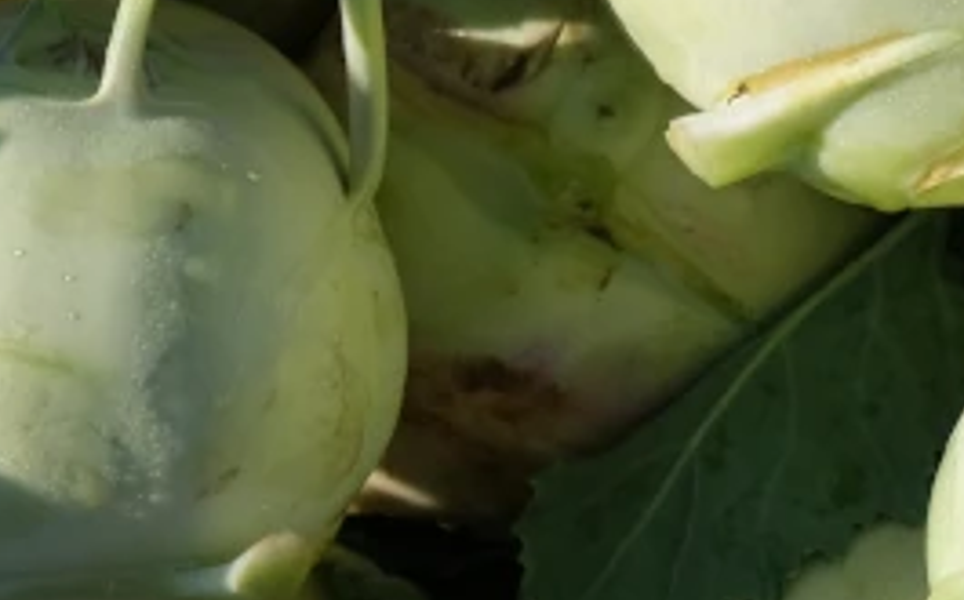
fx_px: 8372
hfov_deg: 6.5
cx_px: 1542
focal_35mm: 319
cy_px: -495
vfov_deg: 4.1
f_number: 8
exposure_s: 1/640
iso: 320
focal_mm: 46.3
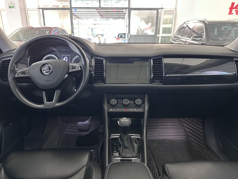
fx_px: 165
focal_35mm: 24
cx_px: 119
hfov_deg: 71.6
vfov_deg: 56.8
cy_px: 90
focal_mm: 6.86
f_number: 1.78
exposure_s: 1/60
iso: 800
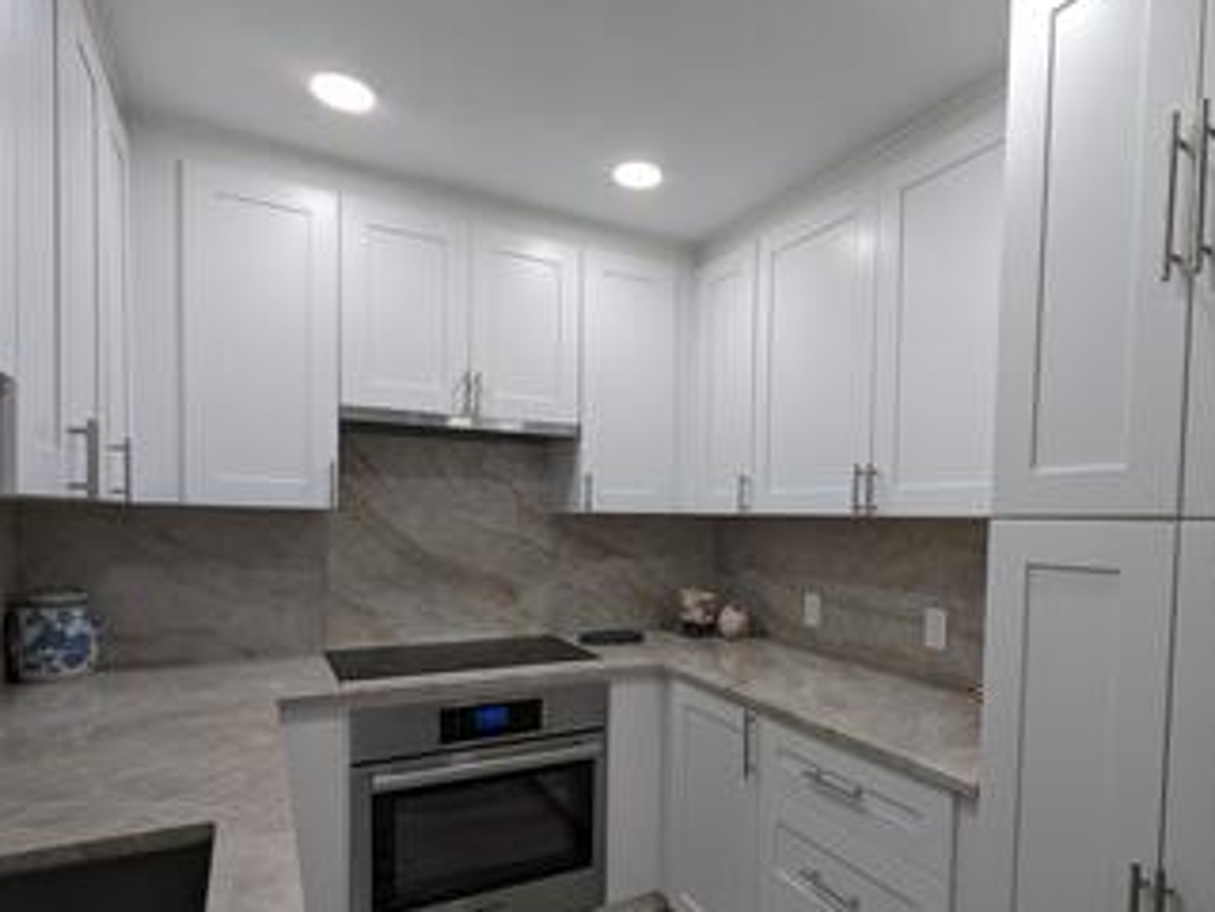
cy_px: 547
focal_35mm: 20
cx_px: 664
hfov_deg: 81.5
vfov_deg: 65.4
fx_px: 702
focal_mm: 2.35
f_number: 2.2
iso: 63
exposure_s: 1/60
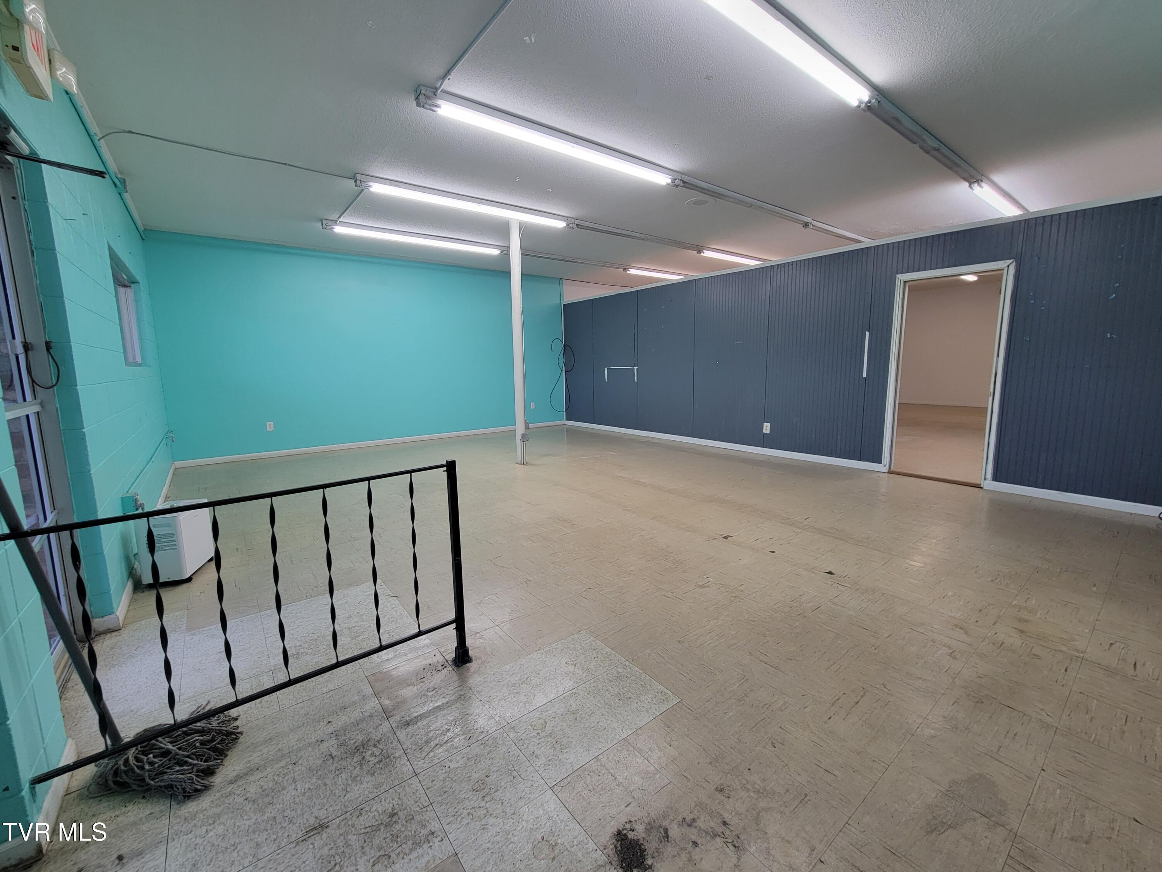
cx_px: 581
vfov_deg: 89.9
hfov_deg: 106.2
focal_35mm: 13
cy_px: 436
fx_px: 436
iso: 80
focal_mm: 2.2
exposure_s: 1/60
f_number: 2.2
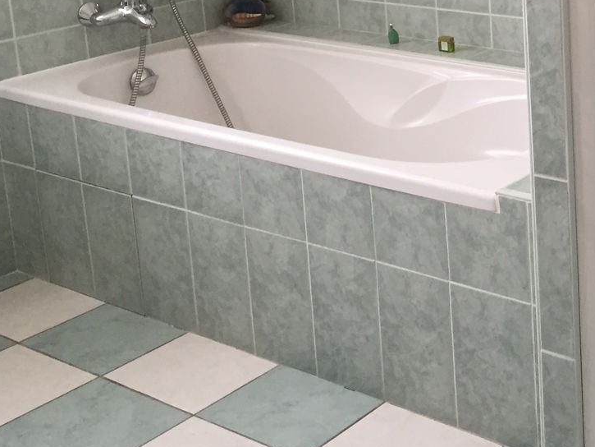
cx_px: 599
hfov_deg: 28.4
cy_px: 10
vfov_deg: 22.2
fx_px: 1100
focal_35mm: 64
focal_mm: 4.15
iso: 80
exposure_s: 1/33
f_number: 2.2
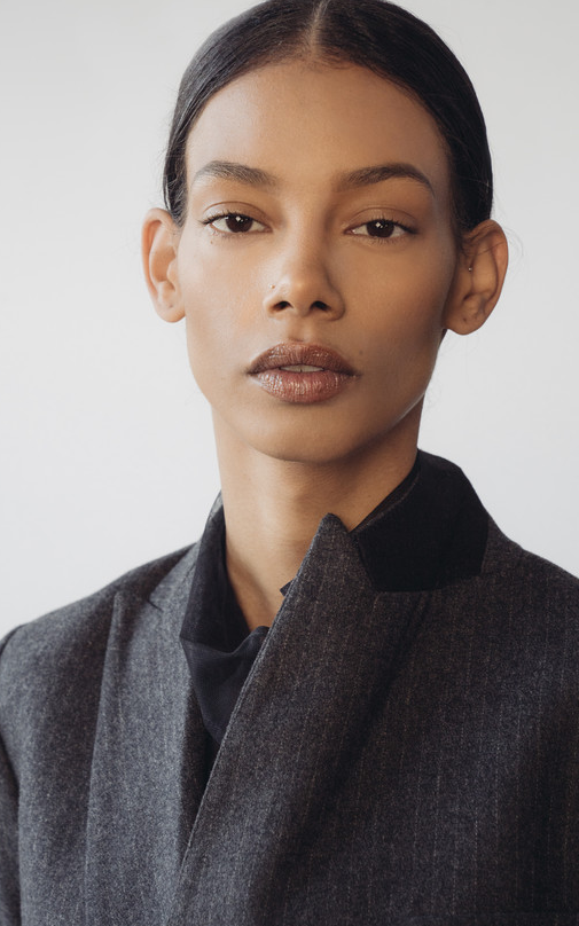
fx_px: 1868
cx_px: 317
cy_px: 468
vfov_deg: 27.8
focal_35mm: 74
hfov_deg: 17.6
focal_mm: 69
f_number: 6.3
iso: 2000
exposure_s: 1/250
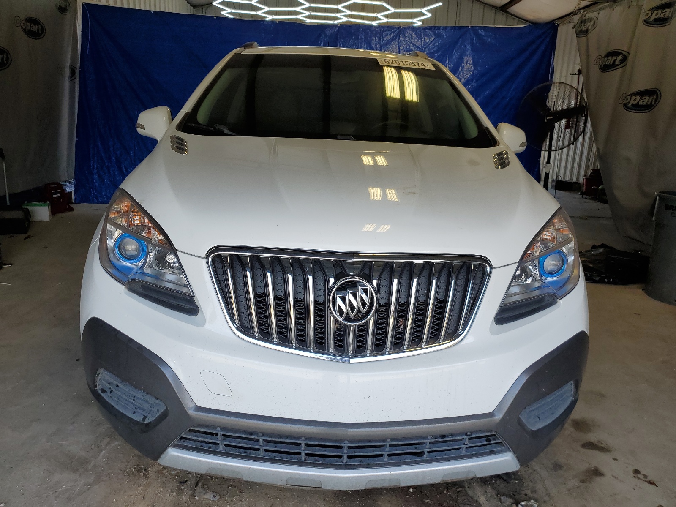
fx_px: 508
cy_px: 254
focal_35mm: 26
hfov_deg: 67.3
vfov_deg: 53.1
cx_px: 338
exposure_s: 1/588
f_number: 1.5
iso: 50
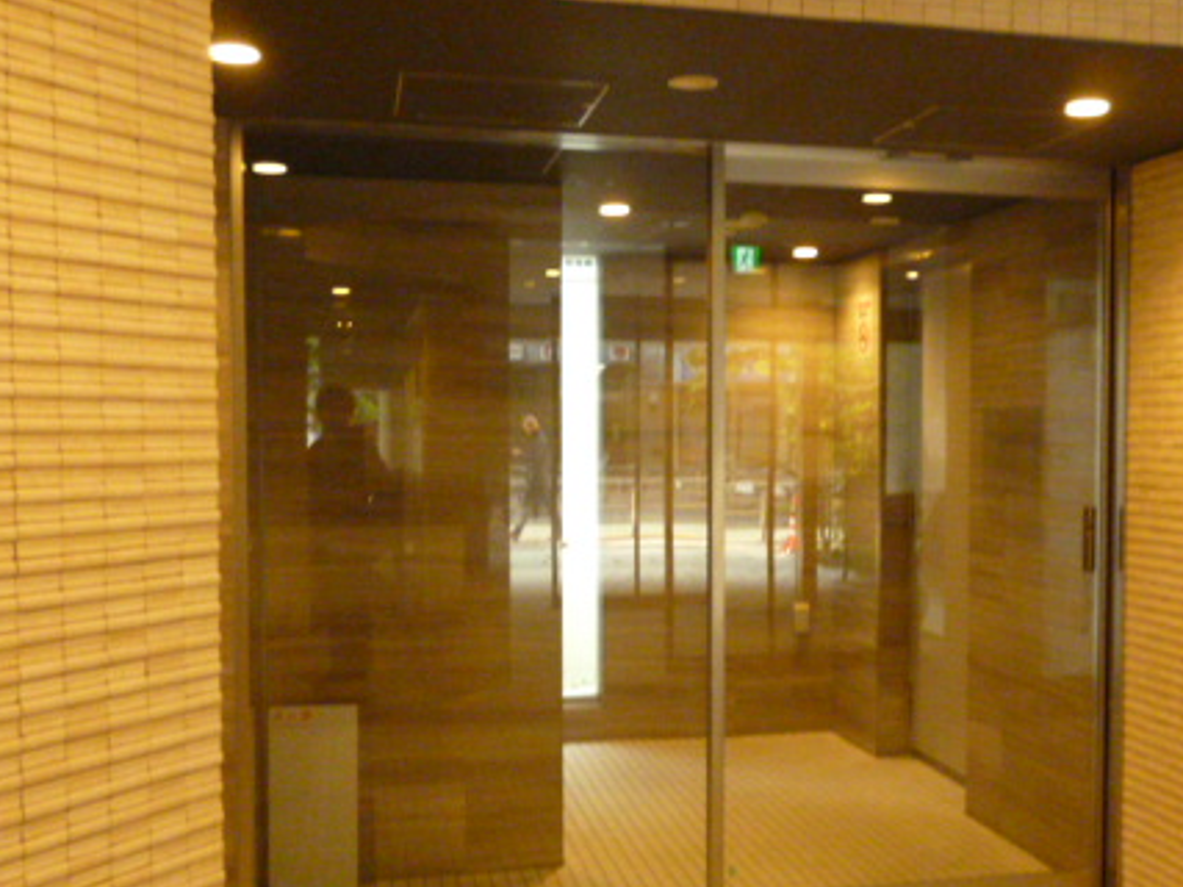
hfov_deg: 44.4
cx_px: 740
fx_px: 1435
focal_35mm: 42
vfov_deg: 34.3
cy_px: 493
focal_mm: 5
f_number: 3.1
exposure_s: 1/30
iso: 800
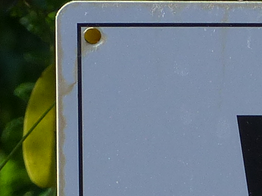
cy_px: 438
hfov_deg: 1.8
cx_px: 313
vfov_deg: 1.3
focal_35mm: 1104
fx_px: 8352
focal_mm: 27.8
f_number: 4
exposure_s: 1/640
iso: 100
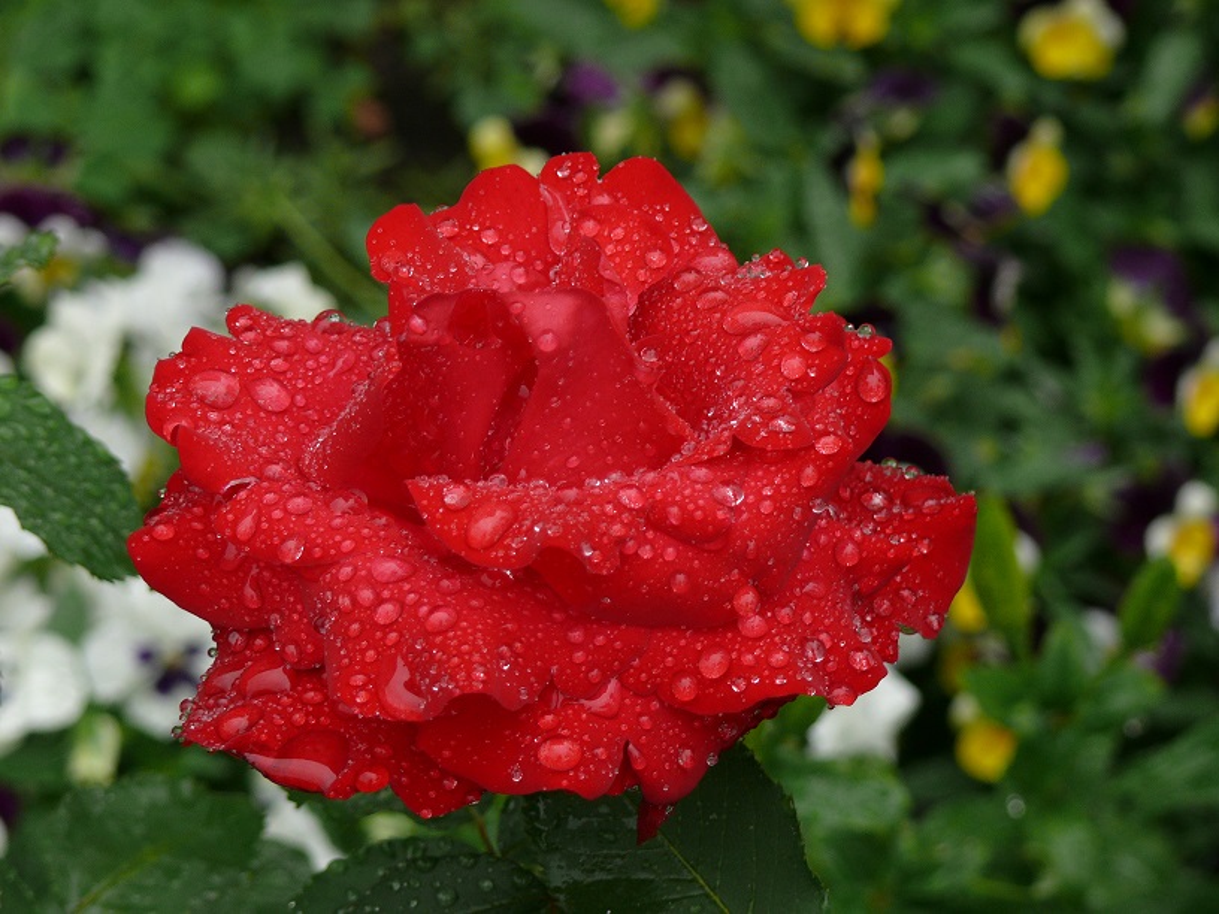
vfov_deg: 8.7
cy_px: 457
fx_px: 5987
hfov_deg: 11.6
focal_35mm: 170
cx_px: 610
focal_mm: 32.1
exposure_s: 1/100
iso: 100
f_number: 3.6
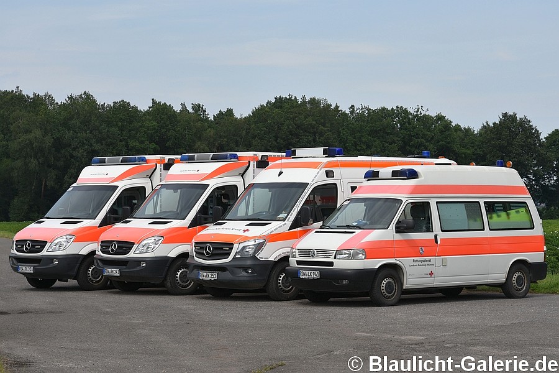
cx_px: 280
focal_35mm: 85
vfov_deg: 16.1
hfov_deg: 23.9
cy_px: 186
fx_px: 1320
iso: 200
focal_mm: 85
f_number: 9
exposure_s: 1/320
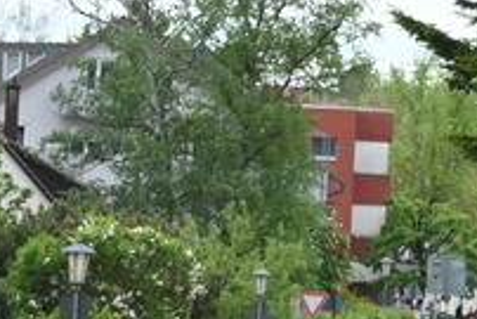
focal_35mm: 427
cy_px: 660
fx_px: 5662
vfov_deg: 3.2
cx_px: 512
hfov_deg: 4.8
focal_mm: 72
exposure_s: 1/320
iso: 800
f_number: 9
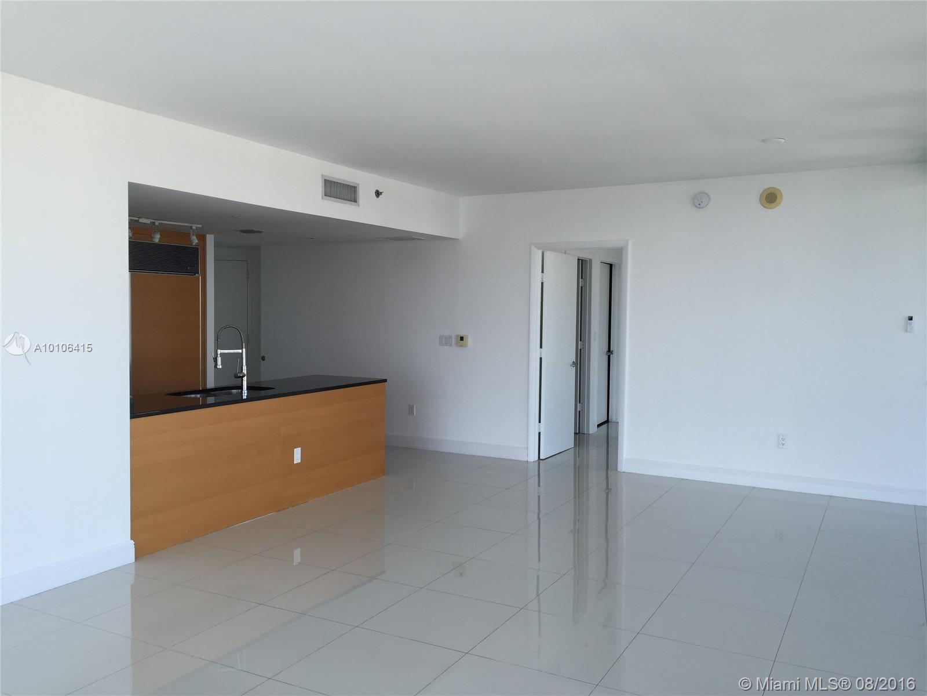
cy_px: 348
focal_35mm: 29
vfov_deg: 48.2
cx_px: 464
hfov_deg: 61.7
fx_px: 777
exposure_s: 1/120
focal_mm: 4.15
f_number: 2.2
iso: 32
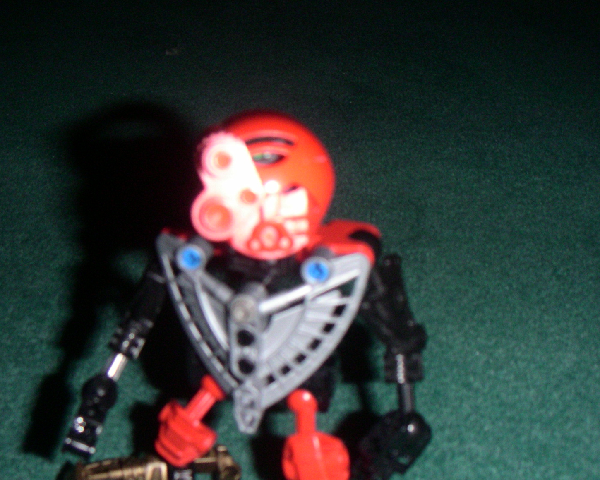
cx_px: 277
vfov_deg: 29.6
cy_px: 296
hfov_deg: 36.6
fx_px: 906
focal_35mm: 51
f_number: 2.8
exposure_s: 1/50
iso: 160
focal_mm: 5.7
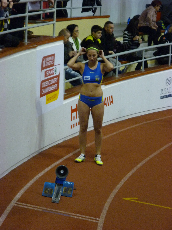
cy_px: 115
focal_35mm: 132
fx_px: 875
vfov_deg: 14.9
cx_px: 86
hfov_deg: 11.2
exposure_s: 1/25
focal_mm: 22
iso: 400
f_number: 5.9
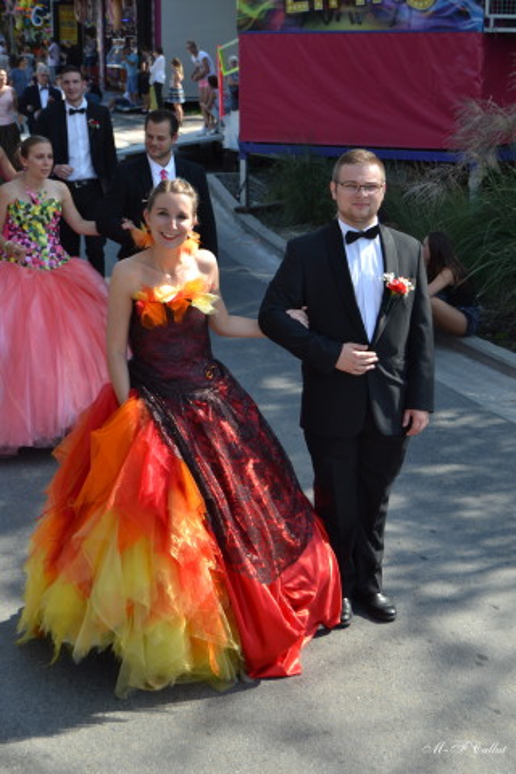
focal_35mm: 57
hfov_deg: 23.8
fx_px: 1225
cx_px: 258
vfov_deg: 35.1
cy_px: 387
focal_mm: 38
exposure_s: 1/160
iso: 100
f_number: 6.3
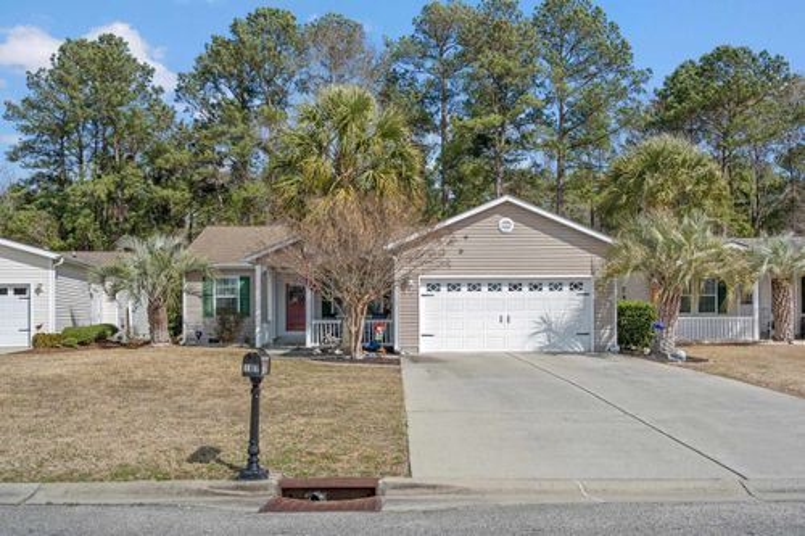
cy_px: 268
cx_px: 402
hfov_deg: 61.9
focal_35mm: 30
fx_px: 671
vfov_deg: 43.6
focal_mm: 30
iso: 200
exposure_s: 1/250
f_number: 8
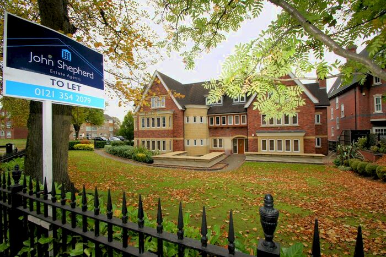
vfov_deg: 72.1
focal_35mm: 16
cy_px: 128
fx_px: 177
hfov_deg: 95.0
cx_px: 193
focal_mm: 11
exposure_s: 1/60
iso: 200
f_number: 7.1
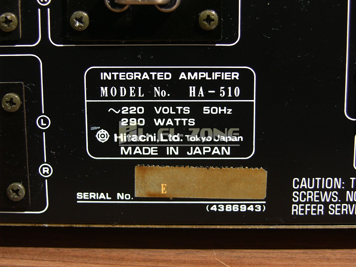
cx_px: 178
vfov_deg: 17.4
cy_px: 134
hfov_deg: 23.0
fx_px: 874
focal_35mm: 85
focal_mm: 22
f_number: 3.2
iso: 50
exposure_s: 1/80
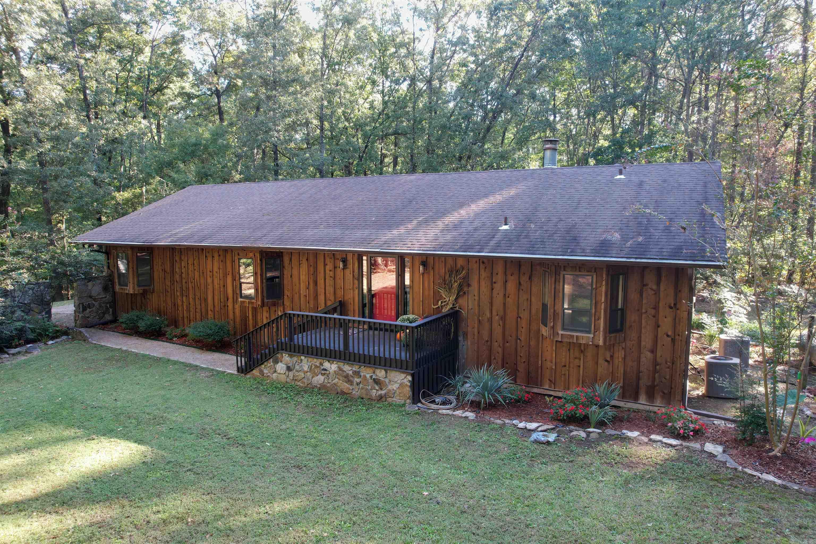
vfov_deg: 57.2
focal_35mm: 22
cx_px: 408
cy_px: 272
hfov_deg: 78.6
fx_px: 499
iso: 100
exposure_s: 1/60
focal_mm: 8.38
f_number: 2.8
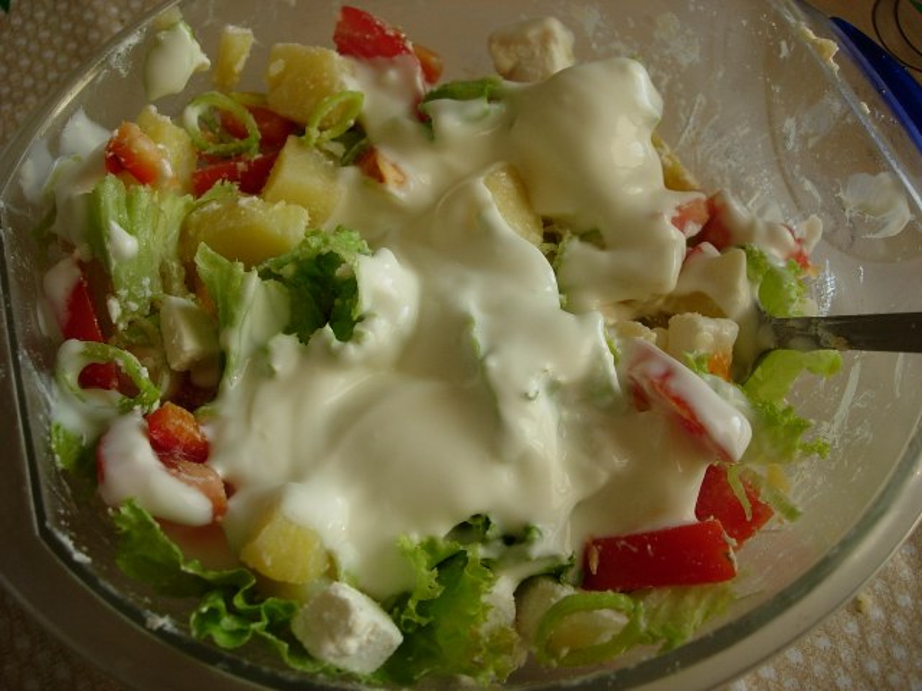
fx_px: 1012
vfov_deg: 37.7
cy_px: 346
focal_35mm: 38
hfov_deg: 49.0
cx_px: 461
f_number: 2.8
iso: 64
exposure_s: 1/111
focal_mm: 7.8
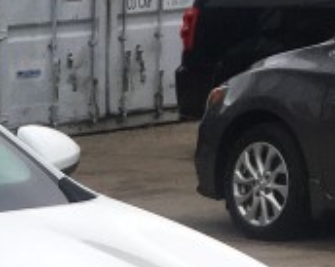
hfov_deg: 10.7
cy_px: 513
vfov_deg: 8.7
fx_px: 1673
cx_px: -261
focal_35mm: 169
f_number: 2.2
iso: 25
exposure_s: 1/754
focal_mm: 4.15
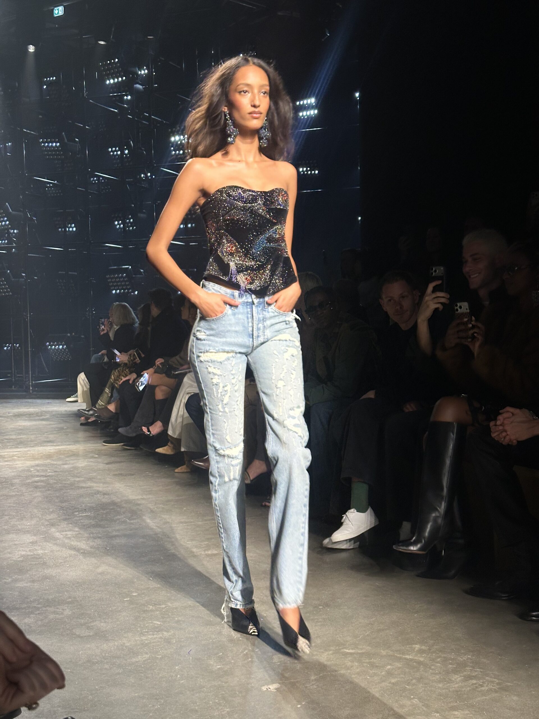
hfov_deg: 30.3
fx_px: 997
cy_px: 360
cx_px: 270
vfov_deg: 39.7
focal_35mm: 48
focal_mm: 6.86
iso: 80
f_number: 1.78
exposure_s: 1/92
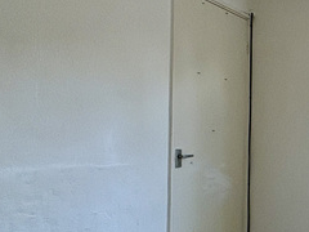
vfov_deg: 26.0
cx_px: 502
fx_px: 500
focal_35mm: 56
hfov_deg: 24.0
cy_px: 153
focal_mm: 2.22
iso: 80
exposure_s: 1/99
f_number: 2.2
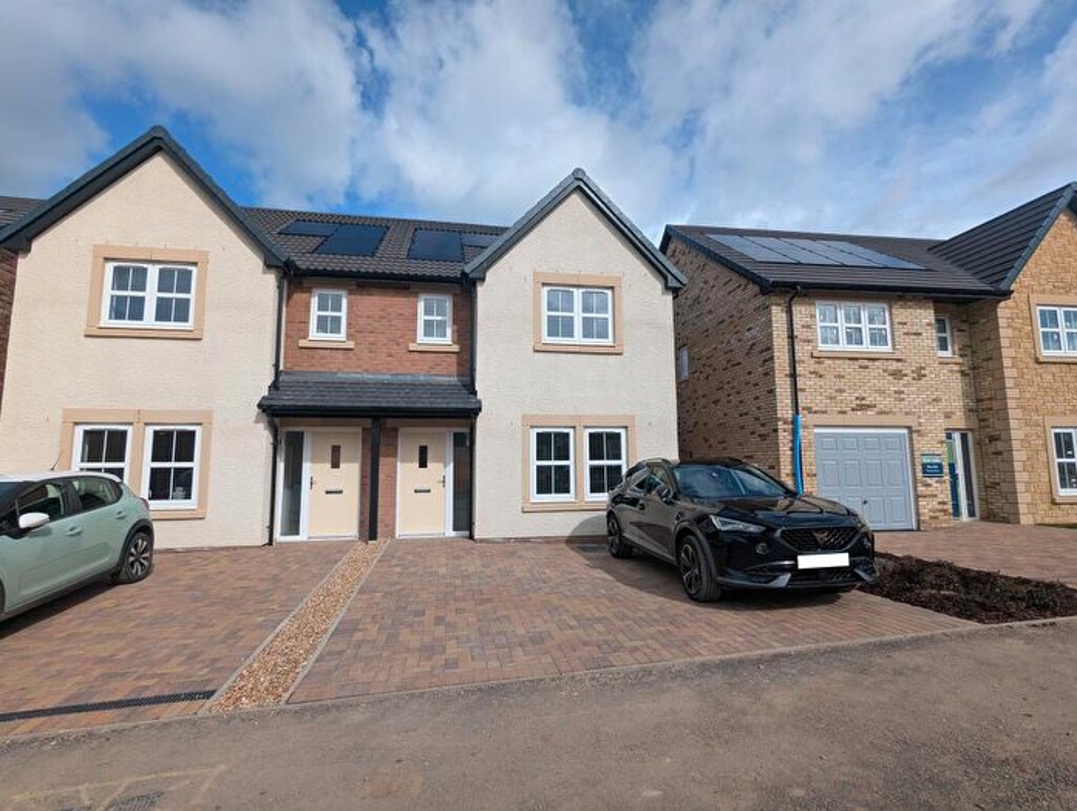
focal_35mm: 16
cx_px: 538
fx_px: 499
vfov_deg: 78.3
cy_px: 406
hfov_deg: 94.4
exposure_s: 1/1859
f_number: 2.2
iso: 58
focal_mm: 2.35
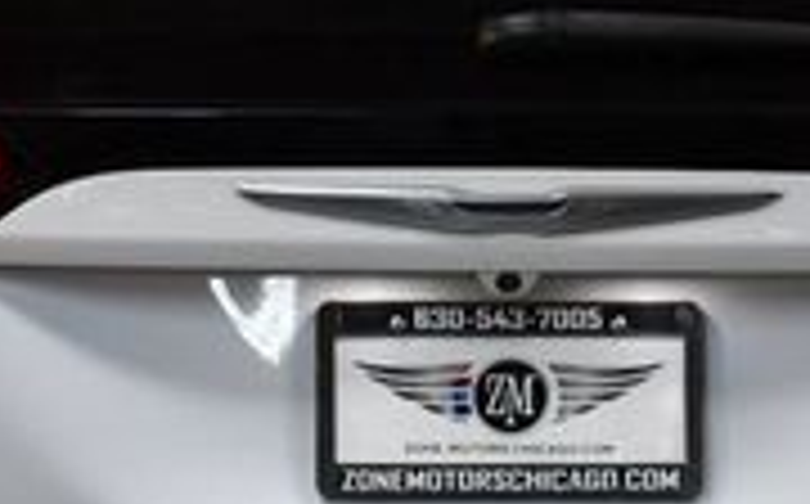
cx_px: 495
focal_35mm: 218
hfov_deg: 9.6
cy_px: 270
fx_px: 4806
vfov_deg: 6.0
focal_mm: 30
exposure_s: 1/160
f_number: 4.2
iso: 800
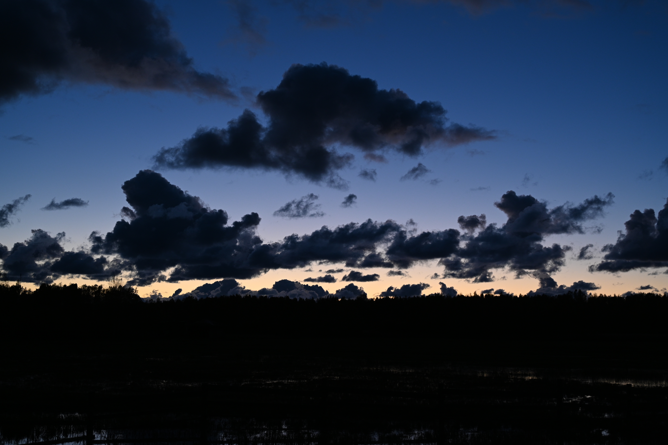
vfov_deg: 29.2
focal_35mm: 46
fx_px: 853
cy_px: 222
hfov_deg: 42.8
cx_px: 334
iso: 560
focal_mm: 46
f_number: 4
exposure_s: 1/100
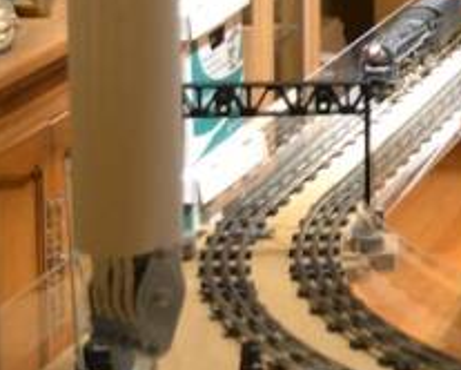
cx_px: 1134
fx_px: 2472
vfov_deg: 8.3
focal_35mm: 181
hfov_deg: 9.4
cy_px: -215
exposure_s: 1/5
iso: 800
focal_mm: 26
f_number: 4.2
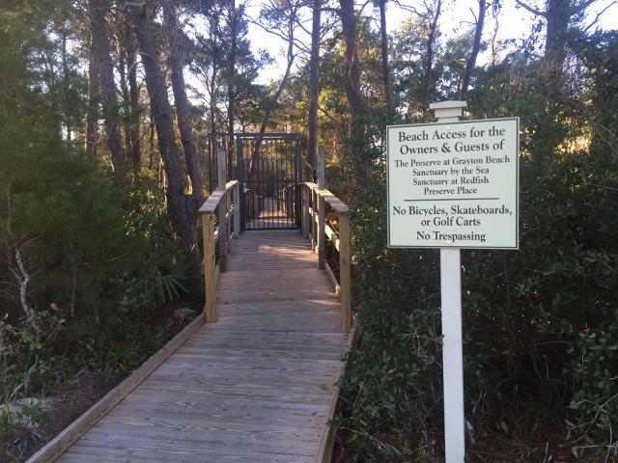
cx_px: 309
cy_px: 232
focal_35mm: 29
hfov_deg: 61.7
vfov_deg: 48.2
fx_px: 518
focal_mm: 4.15
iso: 32
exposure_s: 1/120
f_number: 2.2
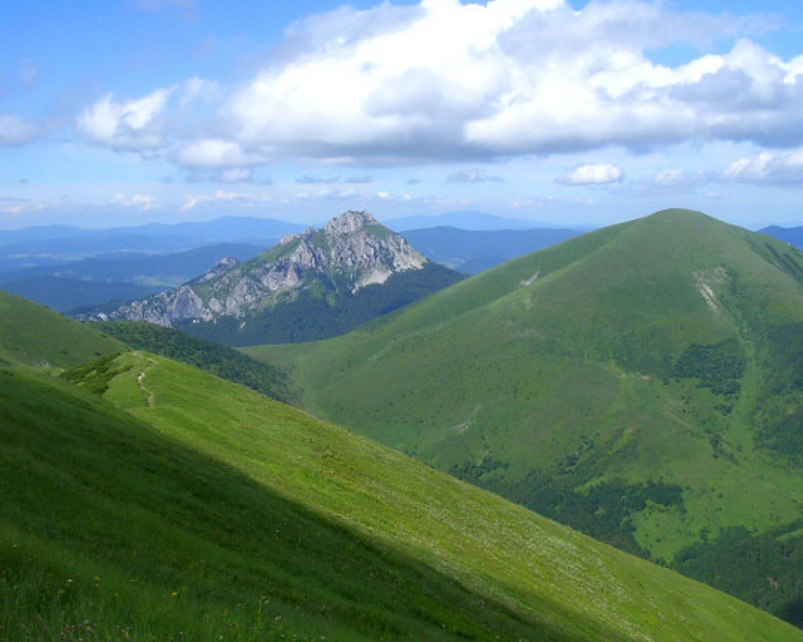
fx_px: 1046
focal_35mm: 44
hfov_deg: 41.9
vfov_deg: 34.1
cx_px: 462
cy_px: 299
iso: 100
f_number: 5.6
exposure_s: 1/288
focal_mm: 5.8
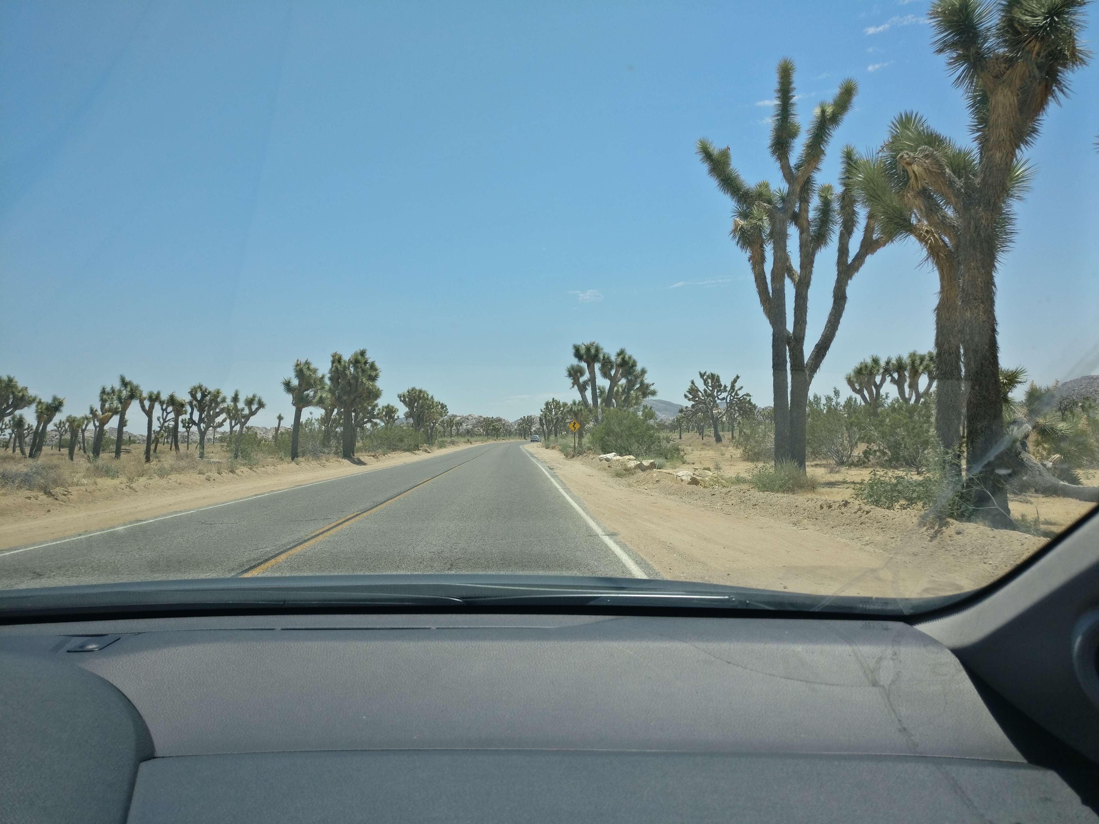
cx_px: 550
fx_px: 889
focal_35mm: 28
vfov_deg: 49.7
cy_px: 412
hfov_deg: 63.4
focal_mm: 4.26
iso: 100
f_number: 2
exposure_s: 1/1016
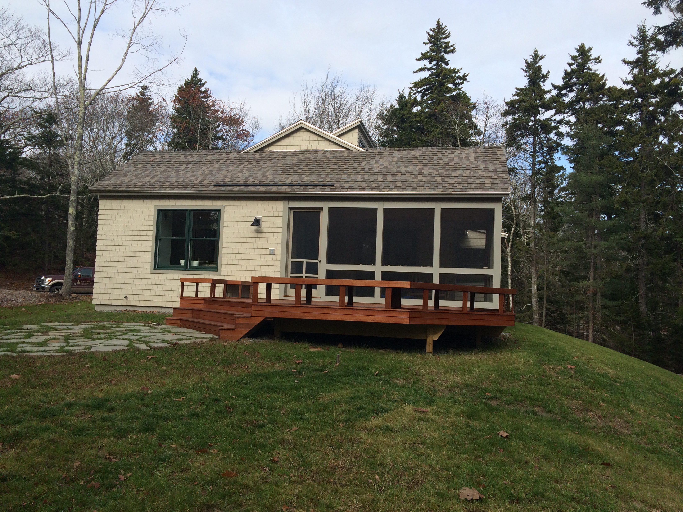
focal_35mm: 29
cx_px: 342
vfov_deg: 48.2
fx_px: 572
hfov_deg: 61.7
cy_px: 256
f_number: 2.2
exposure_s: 1/1466
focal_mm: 4.15
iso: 32
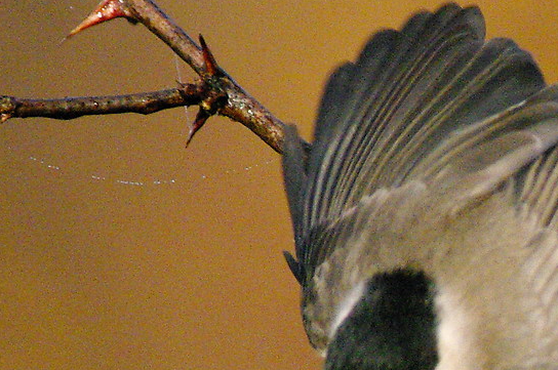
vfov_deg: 0.7
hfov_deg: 1.0
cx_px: 654
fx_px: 30722
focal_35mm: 1985
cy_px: 360
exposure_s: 1/3000
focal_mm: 300
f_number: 5.6
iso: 3200
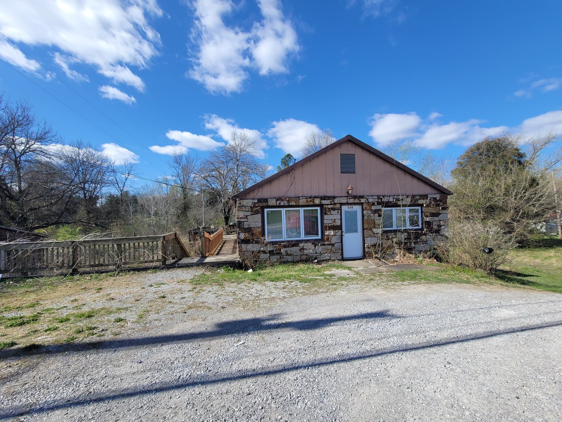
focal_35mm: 13
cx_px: 281
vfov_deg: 89.9
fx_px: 211
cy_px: 211
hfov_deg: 106.2
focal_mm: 2.2
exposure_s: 1/1751
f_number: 2.2
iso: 64
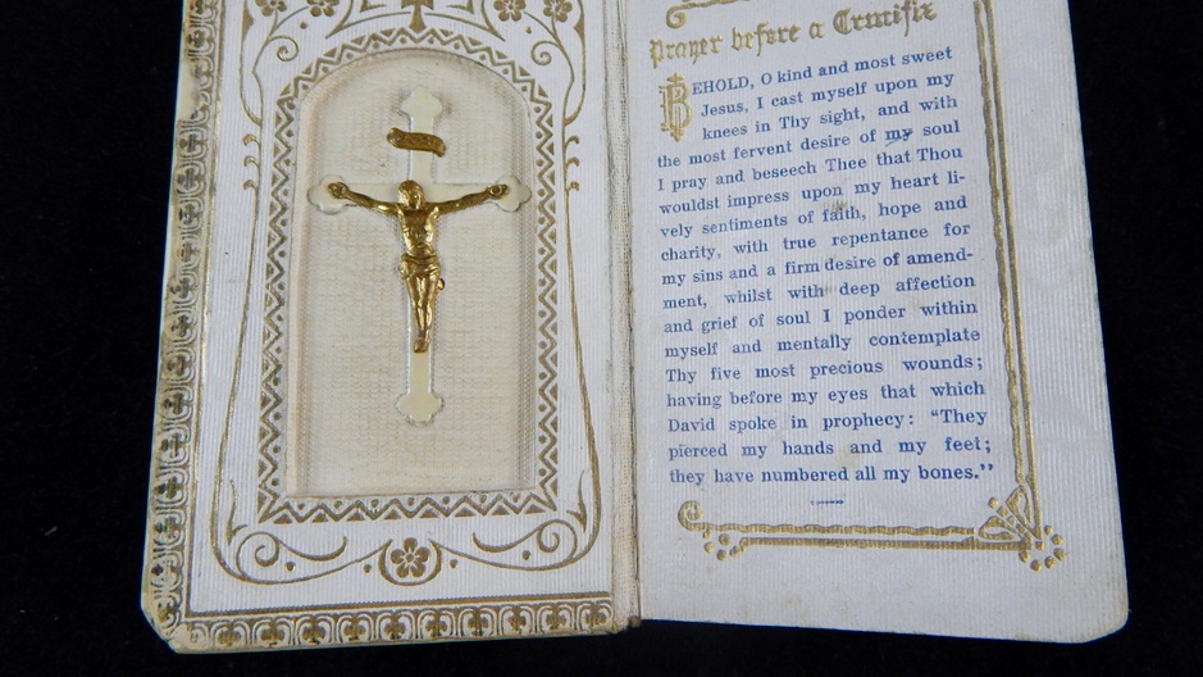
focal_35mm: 29
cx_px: 630
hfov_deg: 66.0
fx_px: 925
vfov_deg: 40.0
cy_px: 272
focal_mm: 4.5
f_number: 3.1
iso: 400
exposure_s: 1/125
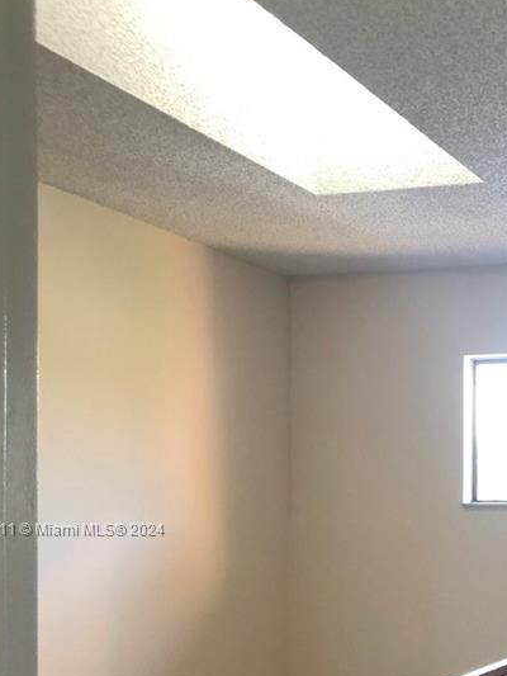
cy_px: 530
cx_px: 502
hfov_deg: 22.4
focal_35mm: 63
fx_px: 1230
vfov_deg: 30.1
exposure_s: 1/17
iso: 40
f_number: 1.8
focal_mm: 3.99
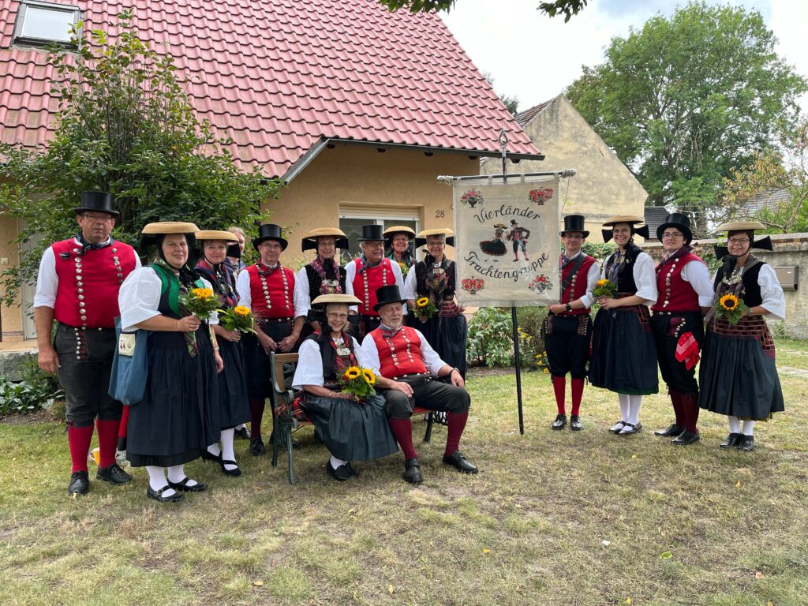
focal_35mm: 26
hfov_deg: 67.3
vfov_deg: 53.1
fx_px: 607
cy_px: 303
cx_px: 404
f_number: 1.6
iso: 32
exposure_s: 1/130
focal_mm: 5.1
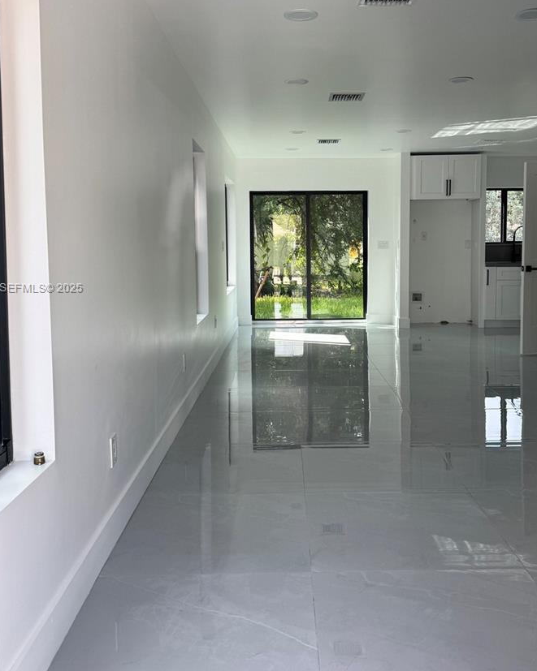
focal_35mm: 34
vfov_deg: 52.7
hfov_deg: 43.3
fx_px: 676
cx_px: 297
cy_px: 289
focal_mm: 6.76
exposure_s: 1/257
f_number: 1.78
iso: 64
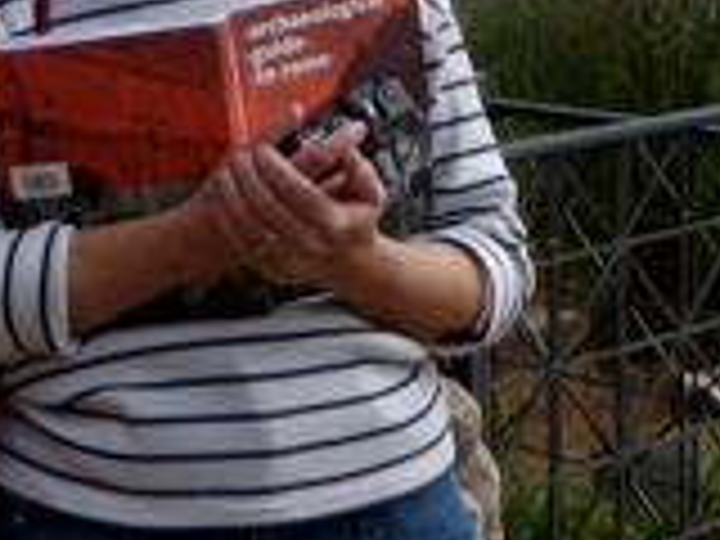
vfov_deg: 12.4
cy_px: -342
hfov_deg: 17.6
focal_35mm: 112
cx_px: 333
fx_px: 2330
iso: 80
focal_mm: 5
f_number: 3.3
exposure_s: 1/640
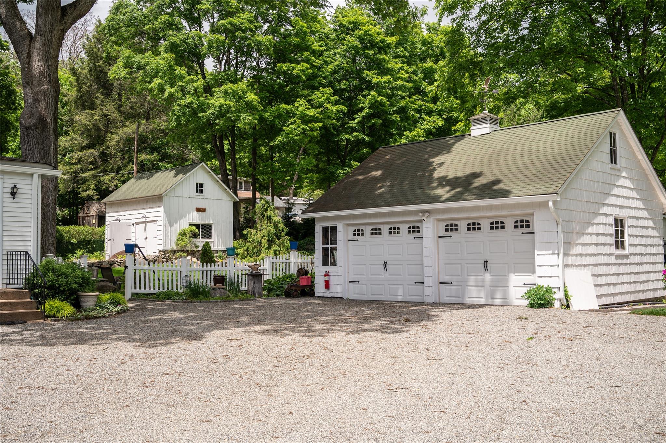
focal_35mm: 37
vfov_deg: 35.9
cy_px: 222
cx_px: 333
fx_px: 684
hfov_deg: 51.9
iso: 100
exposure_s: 1/200
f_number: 8
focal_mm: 37
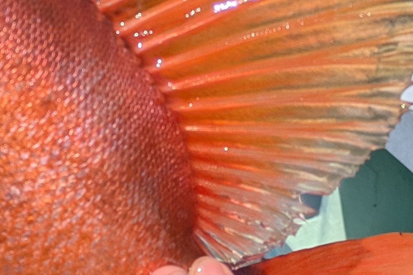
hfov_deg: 15.7
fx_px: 1399
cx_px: -168
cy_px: 3
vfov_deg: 11.1
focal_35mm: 122
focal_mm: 5.43
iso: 39
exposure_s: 1/4444
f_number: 1.89
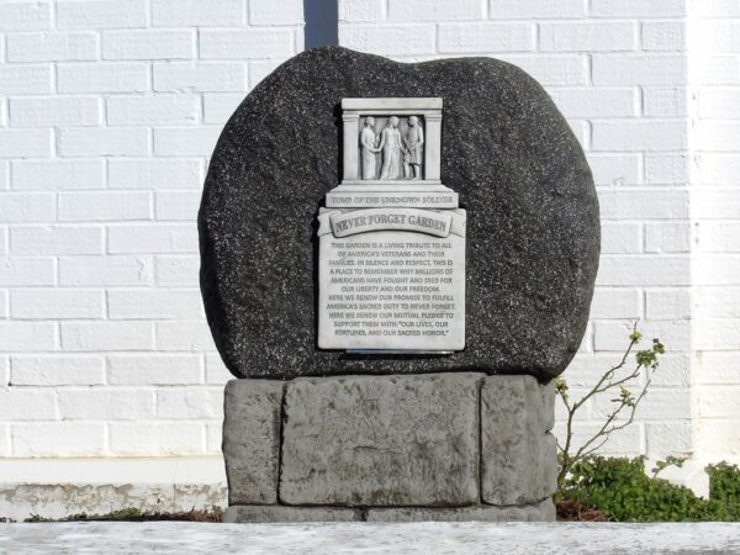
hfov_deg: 8.9
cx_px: 370
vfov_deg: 6.7
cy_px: 278
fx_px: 4746
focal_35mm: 222
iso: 100
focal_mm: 39.8
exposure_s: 1/645
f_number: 5.6
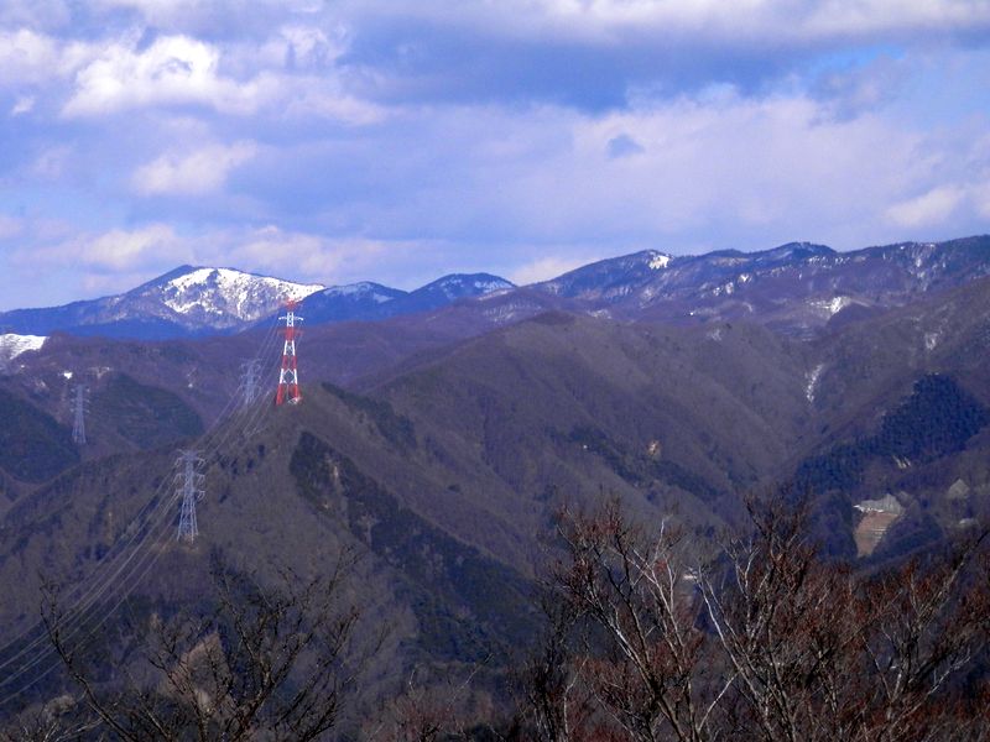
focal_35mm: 106
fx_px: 3032
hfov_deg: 18.5
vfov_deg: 14.0
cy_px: 371
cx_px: 495
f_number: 14.2
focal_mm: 19
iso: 100
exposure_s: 1/200
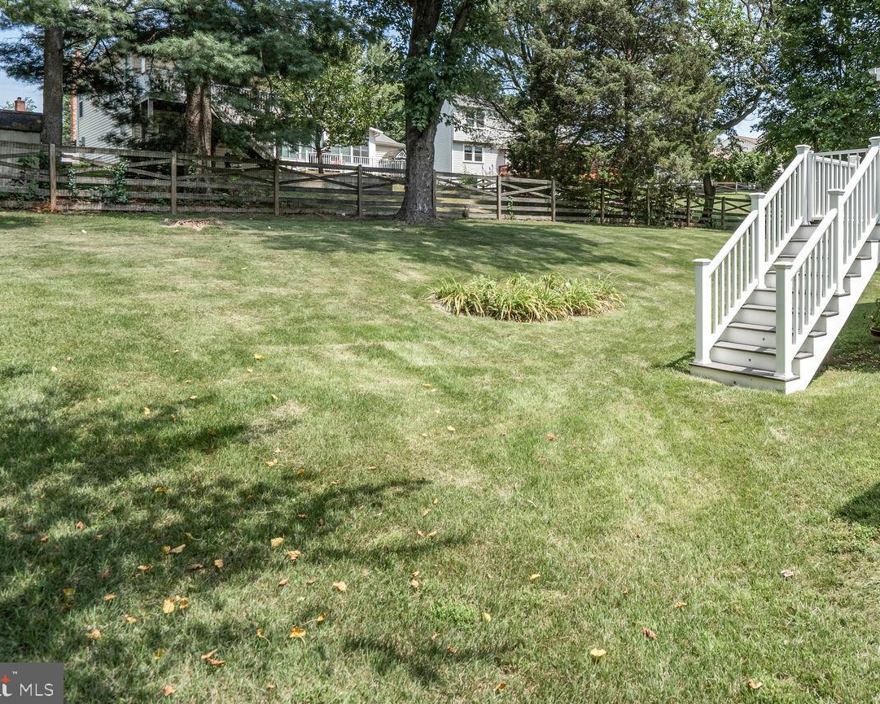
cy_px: 243
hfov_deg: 67.5
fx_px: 625
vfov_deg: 57.7
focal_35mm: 24
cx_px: 615
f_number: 8
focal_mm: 16
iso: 800
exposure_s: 1/1250
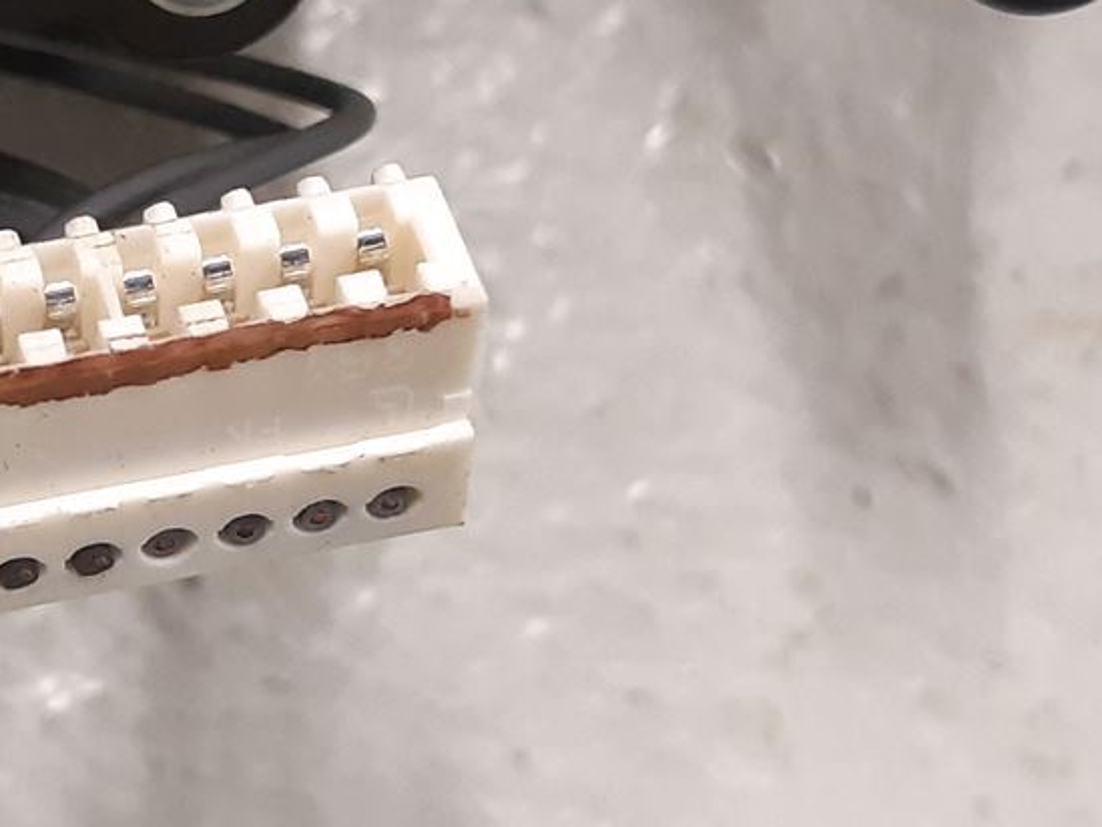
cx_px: 157
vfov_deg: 15.2
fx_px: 3089
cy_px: 393
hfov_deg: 19.9
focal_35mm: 97
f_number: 1.7
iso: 200
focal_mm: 3.93
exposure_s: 1/33
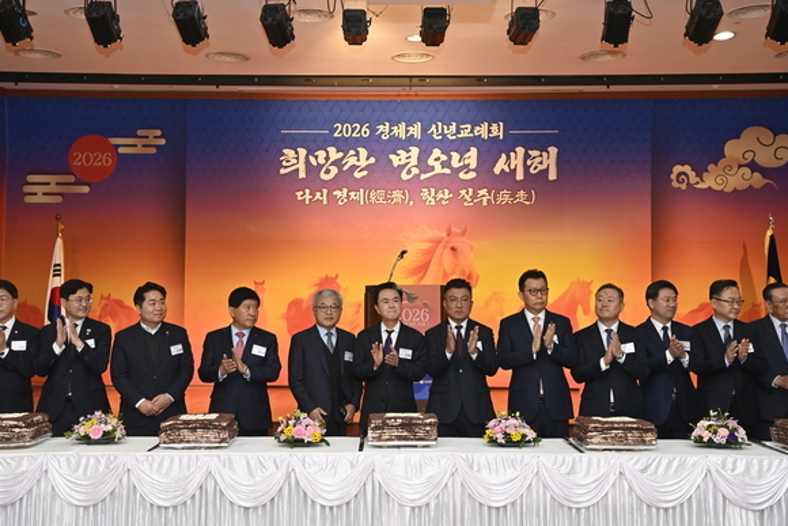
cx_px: 368
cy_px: 258
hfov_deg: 38.2
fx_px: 1138
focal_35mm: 52
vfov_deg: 26.0
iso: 1250
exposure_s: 1/200
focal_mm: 48
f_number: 4.5
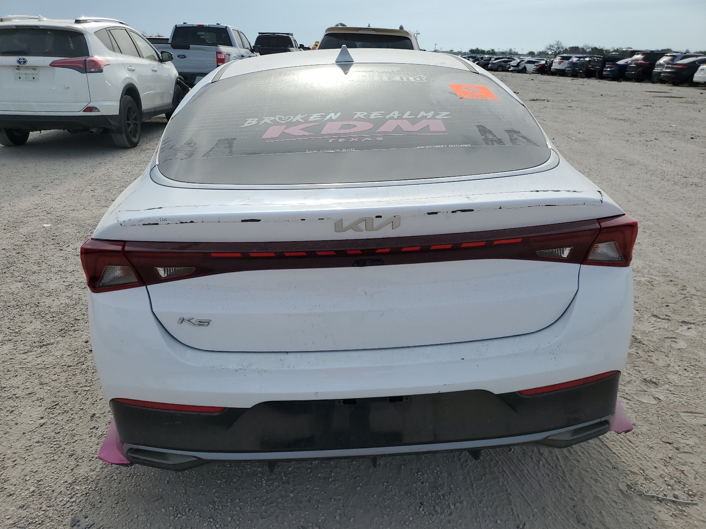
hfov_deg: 67.3
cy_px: 264
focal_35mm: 26
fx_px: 530
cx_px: 353
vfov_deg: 53.1
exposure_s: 1/3333
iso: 50
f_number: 1.5
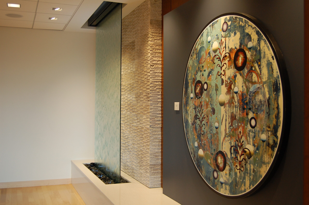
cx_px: 154
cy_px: 102
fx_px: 334
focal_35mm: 39
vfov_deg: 34.1
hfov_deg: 49.6
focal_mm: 26
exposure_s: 1/80
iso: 400
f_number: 4.2
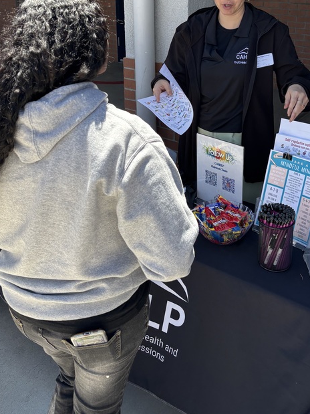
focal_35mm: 43
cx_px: 161
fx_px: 514
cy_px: 102
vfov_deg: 42.5
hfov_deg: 33.6
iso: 50
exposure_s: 1/604
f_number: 1.6
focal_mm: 5.96
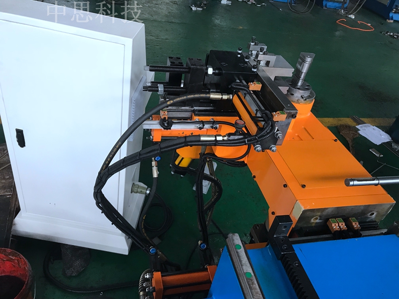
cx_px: 200
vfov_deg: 49.7
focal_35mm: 28
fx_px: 323
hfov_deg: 63.4
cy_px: 150
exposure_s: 1/17
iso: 40
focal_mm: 3.99
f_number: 1.8
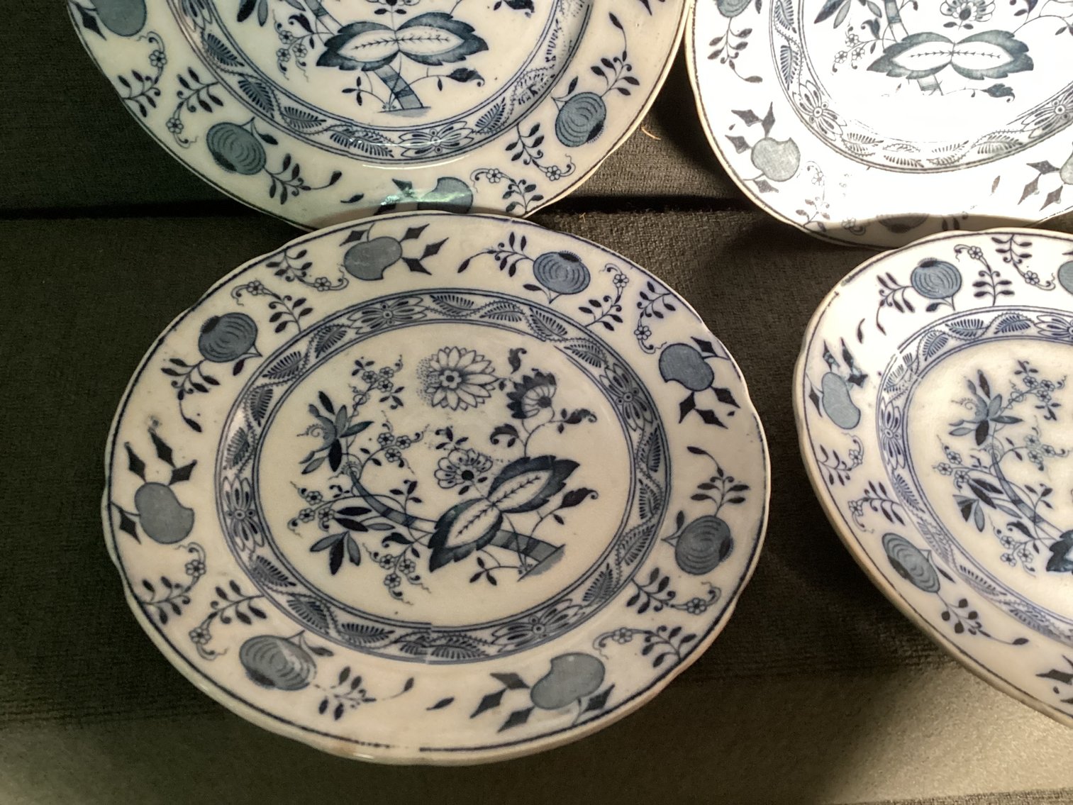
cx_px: 536
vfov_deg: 45.4
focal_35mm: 31
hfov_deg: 58.3
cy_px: 402
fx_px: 961
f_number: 2.4
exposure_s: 1/40
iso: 320
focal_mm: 3.3
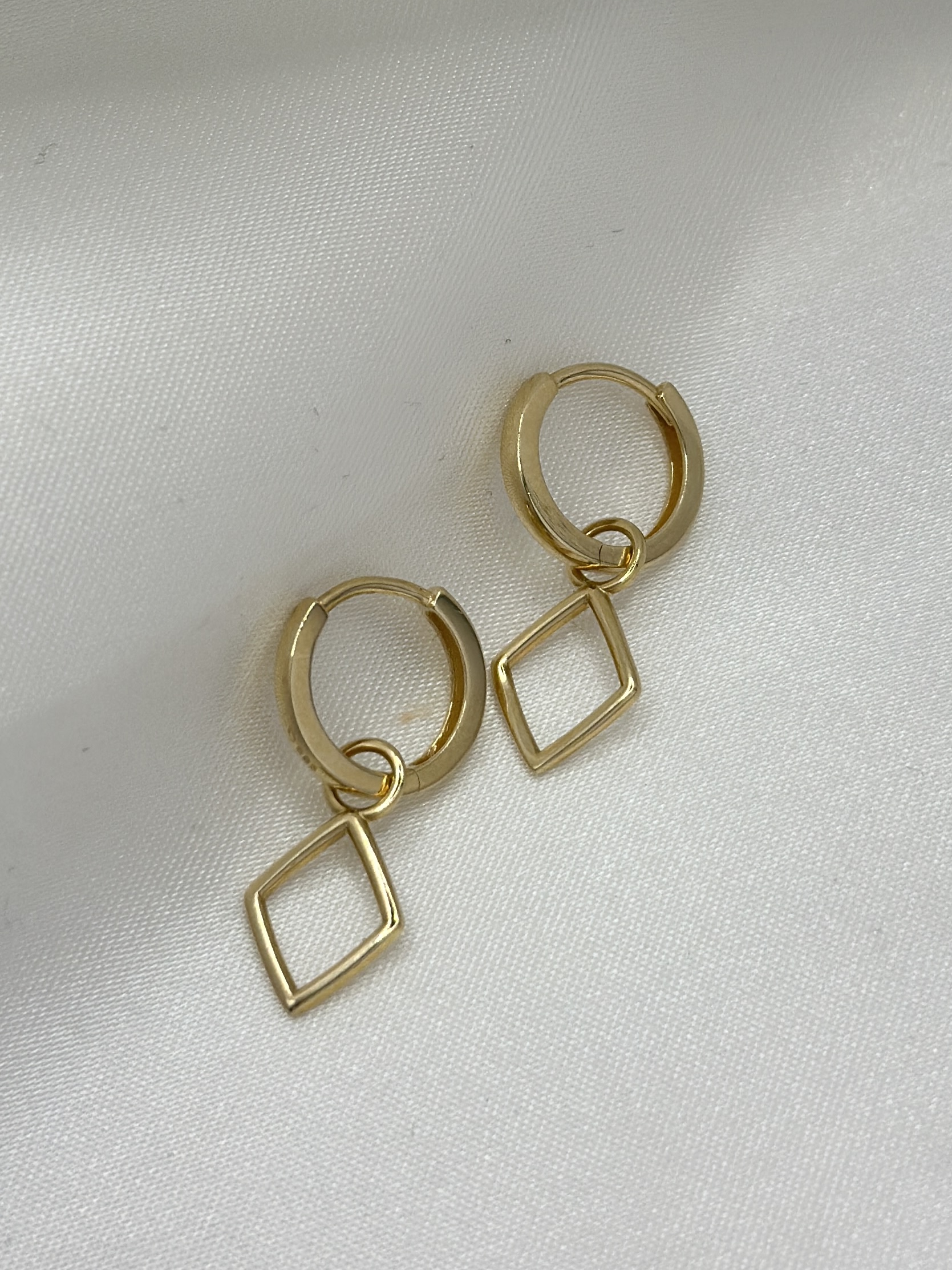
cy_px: 635
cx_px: 476
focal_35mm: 48
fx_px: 1760
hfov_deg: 30.3
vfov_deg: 39.7
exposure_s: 1/1721
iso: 80
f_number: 1.78
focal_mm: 6.86
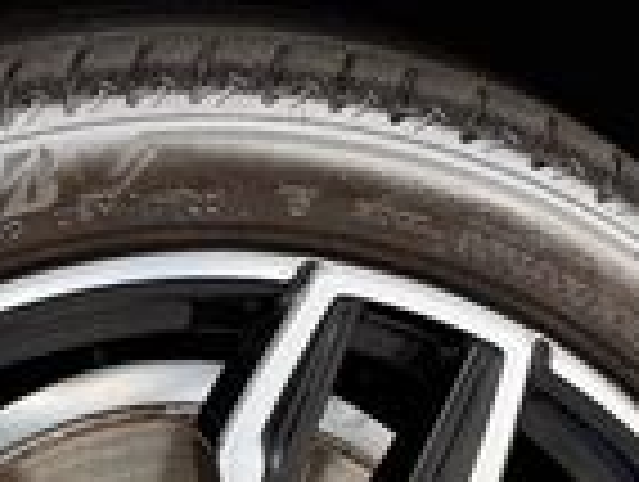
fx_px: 1997
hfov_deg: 18.1
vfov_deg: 13.4
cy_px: 577
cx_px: 202
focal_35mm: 108
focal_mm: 6.76
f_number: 1.78
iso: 100
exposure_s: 1/285
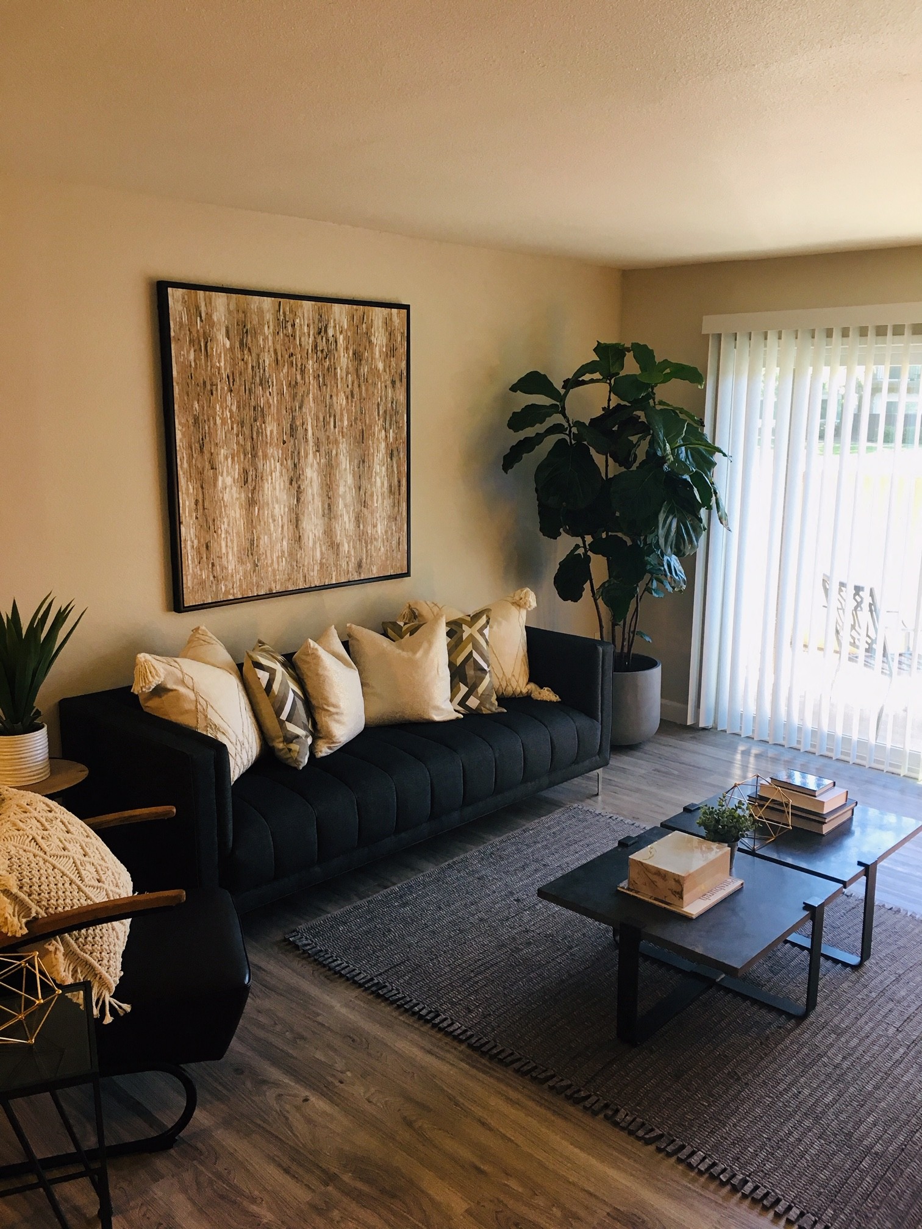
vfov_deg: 61.7
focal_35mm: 29
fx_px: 1030
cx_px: 461
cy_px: 614
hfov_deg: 48.2
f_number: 2.2
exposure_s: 1/30
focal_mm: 4.15
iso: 64
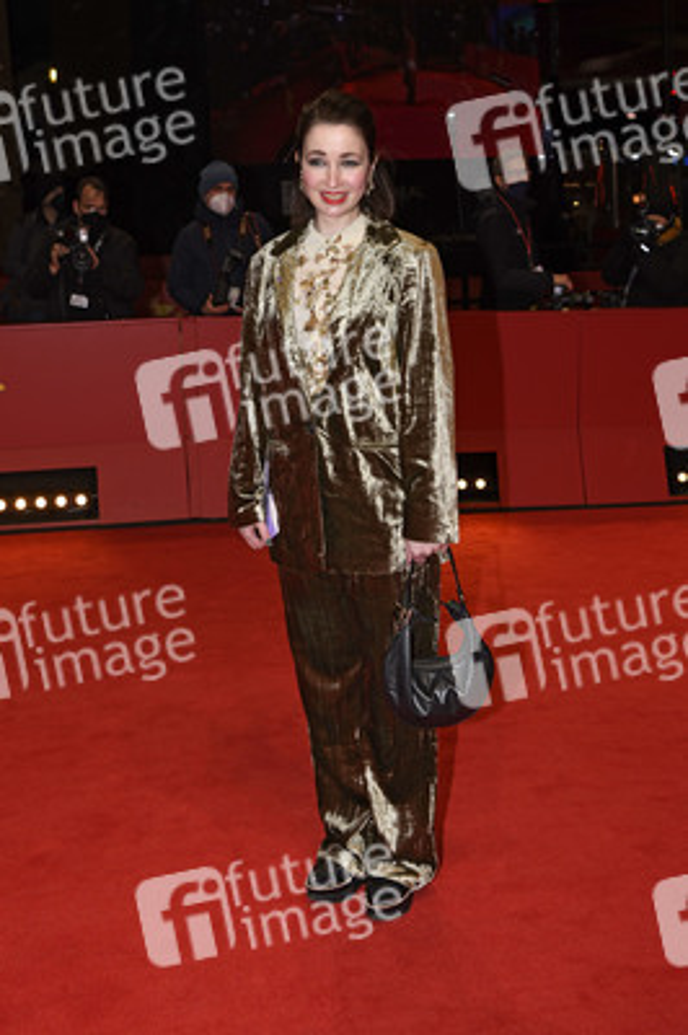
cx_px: 344
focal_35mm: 34
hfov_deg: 38.8
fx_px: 976
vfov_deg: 55.8
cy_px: 518
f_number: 5
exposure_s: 1/500
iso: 800
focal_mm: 34
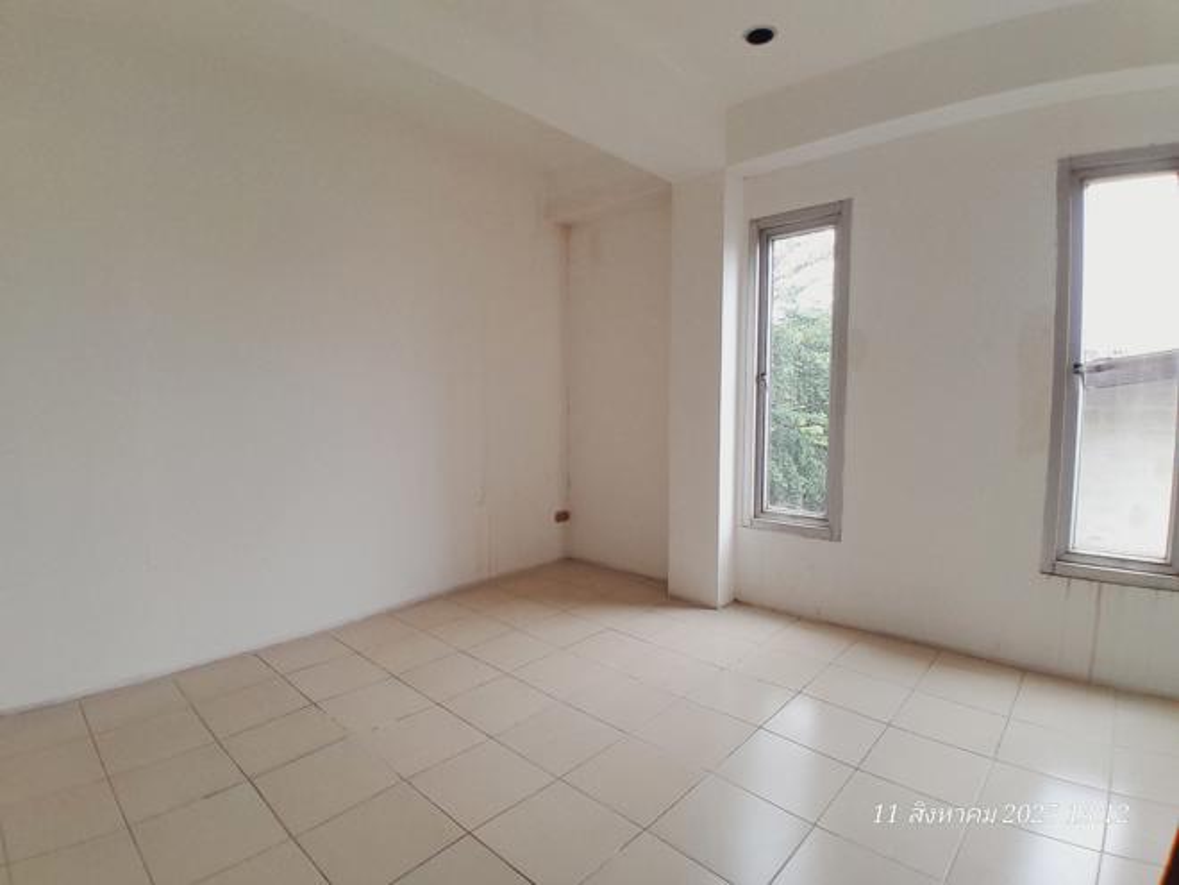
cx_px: 590
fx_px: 579
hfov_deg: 91.0
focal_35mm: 17
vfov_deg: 74.7
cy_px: 442
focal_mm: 1.46
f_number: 2.2
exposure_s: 1/155
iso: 40
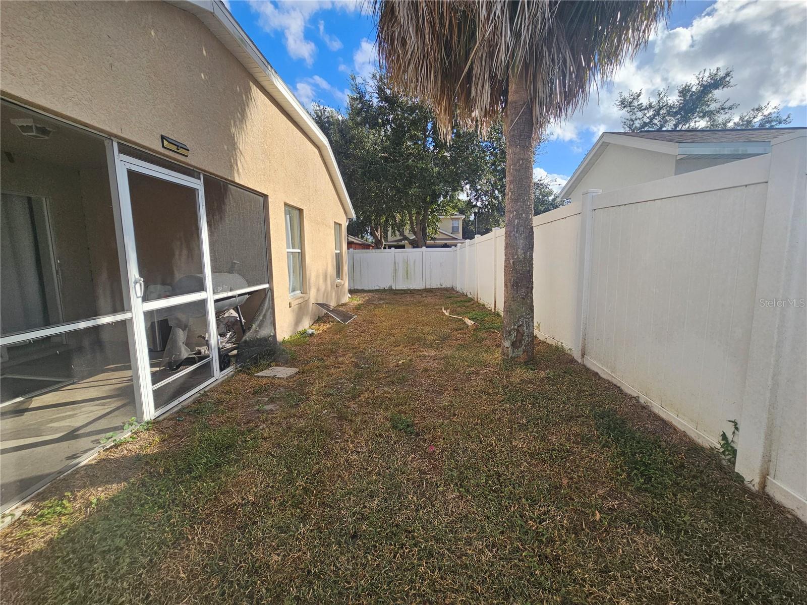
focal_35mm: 13
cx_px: 404
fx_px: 303
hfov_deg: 106.2
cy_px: 302
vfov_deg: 89.9
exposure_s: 1/1641
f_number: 2.2
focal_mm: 2.2
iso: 50
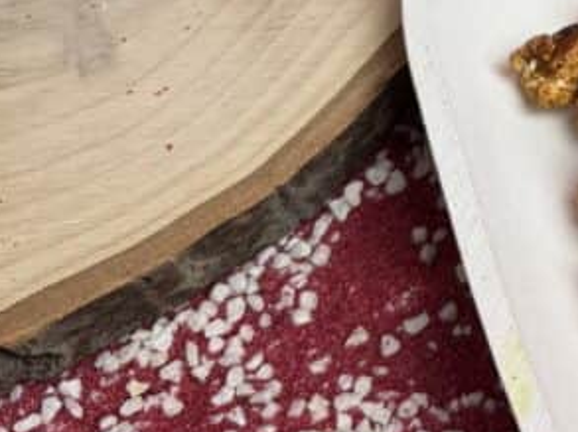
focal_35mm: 84
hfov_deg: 21.0
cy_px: -144
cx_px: 773
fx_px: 1401
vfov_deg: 16.5
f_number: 1.78
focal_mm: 6.76
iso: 125
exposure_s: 1/100
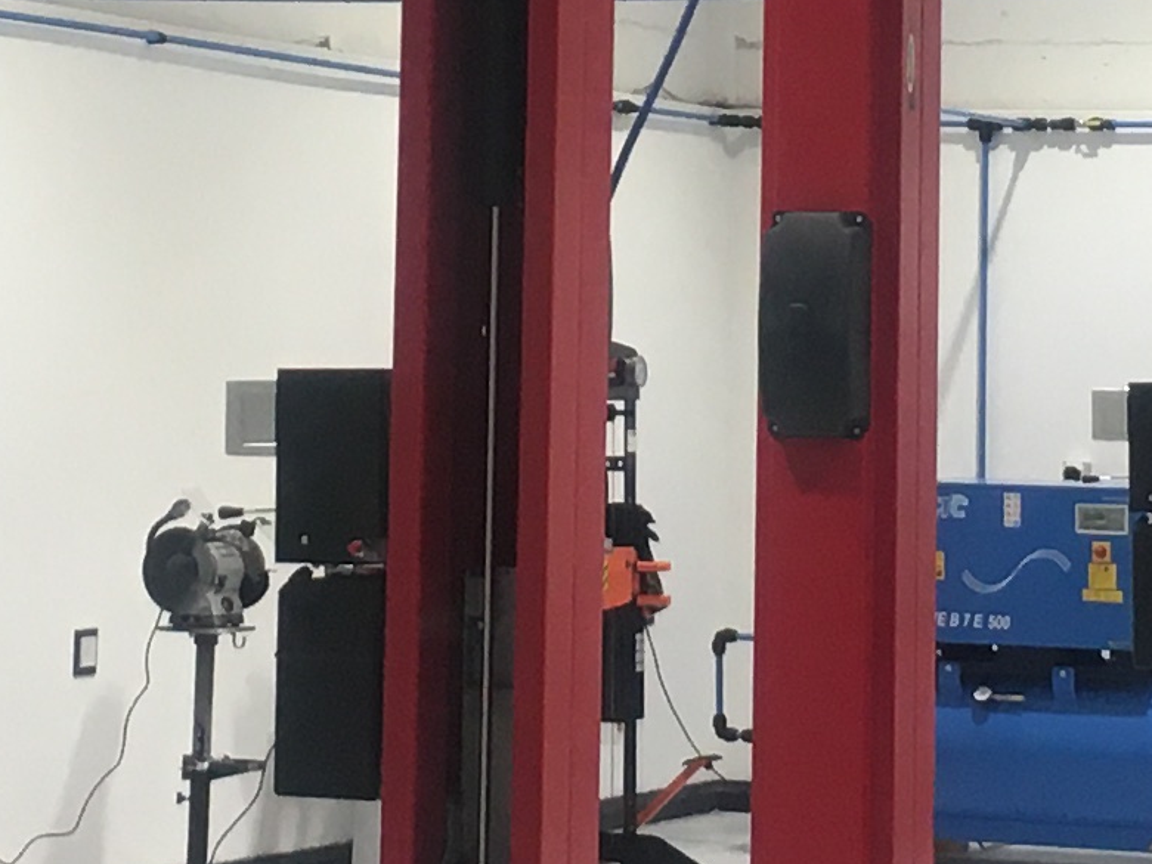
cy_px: -406
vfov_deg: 9.6
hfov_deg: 13.2
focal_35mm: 150
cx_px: 502
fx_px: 4992
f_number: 2.2
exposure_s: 1/33
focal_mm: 4.15
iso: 40
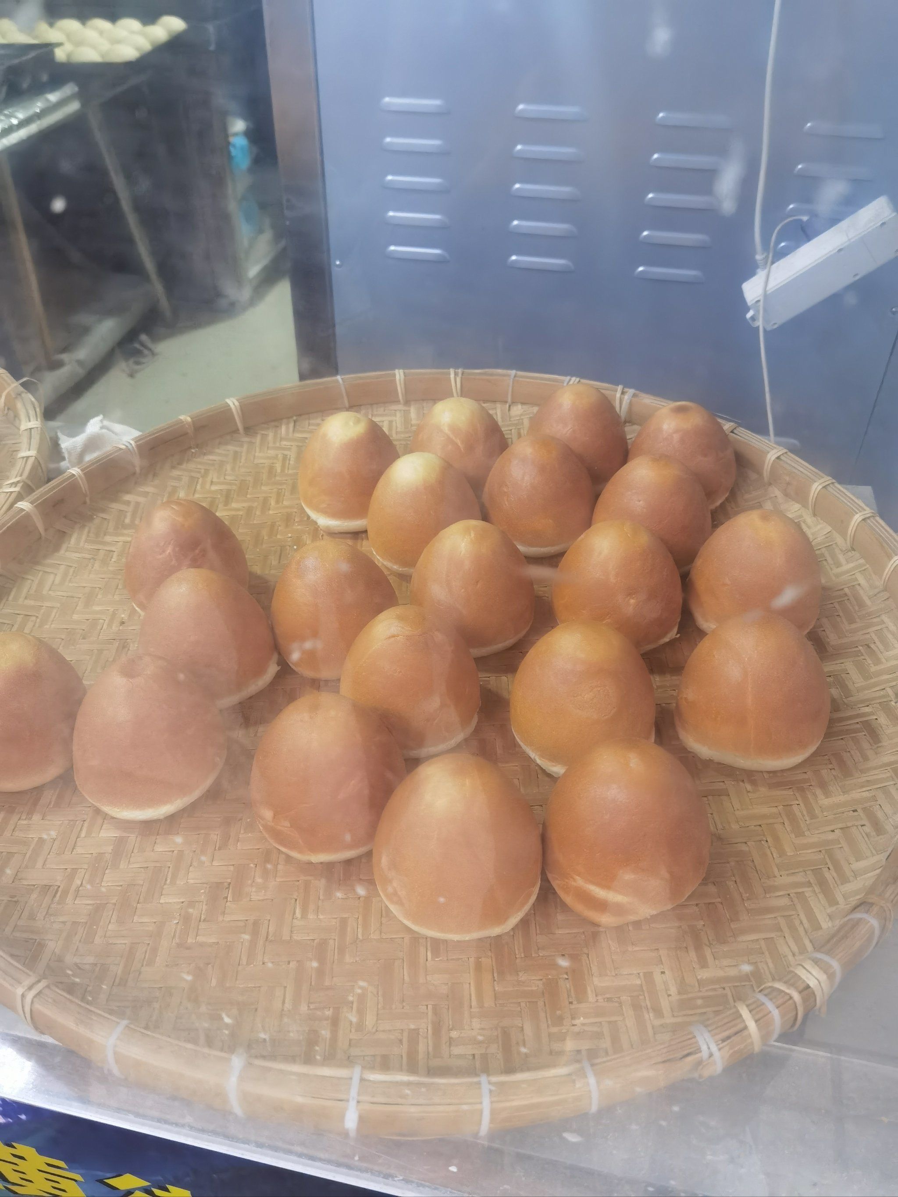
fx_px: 934
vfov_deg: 65.3
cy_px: 598
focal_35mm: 27
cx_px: 449
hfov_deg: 51.4
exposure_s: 1/100
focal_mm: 6.71
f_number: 1.9
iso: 320
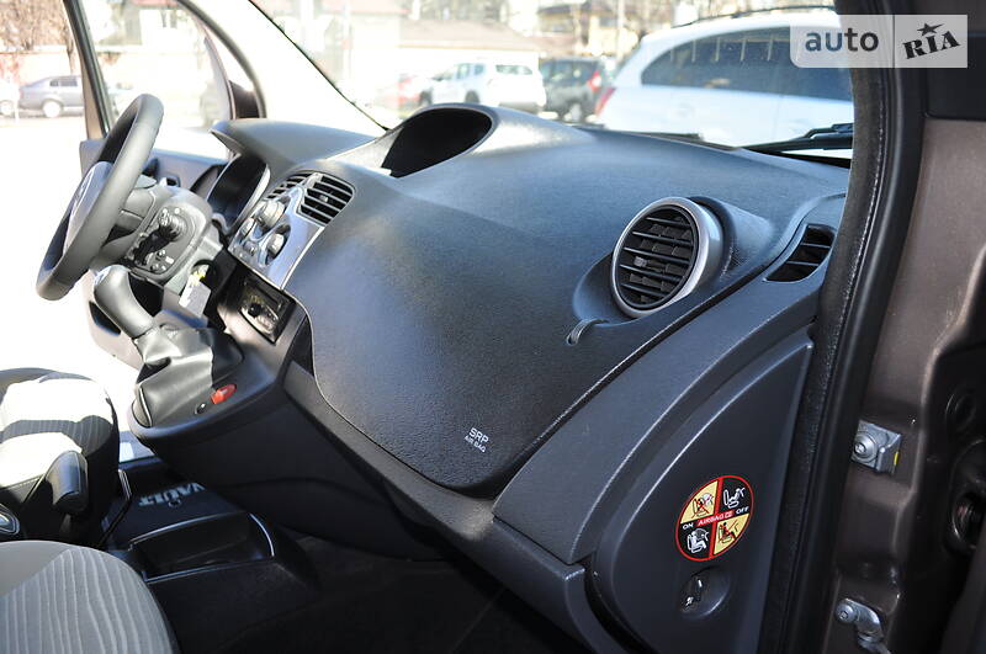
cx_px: 493
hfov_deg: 67.5
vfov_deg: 47.8
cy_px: 327
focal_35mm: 27
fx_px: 738
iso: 220
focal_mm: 18
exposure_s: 1/200
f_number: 3.5
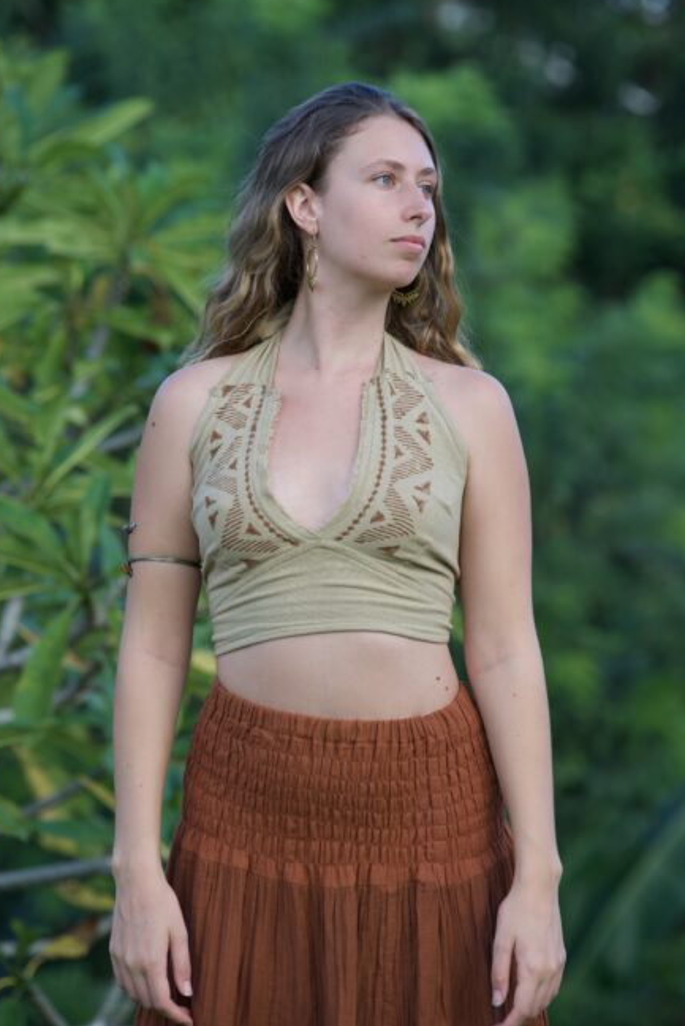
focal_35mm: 149
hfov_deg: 9.2
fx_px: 4250
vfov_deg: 13.8
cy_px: 558
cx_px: 348
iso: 100
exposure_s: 1/160
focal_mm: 129
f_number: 4
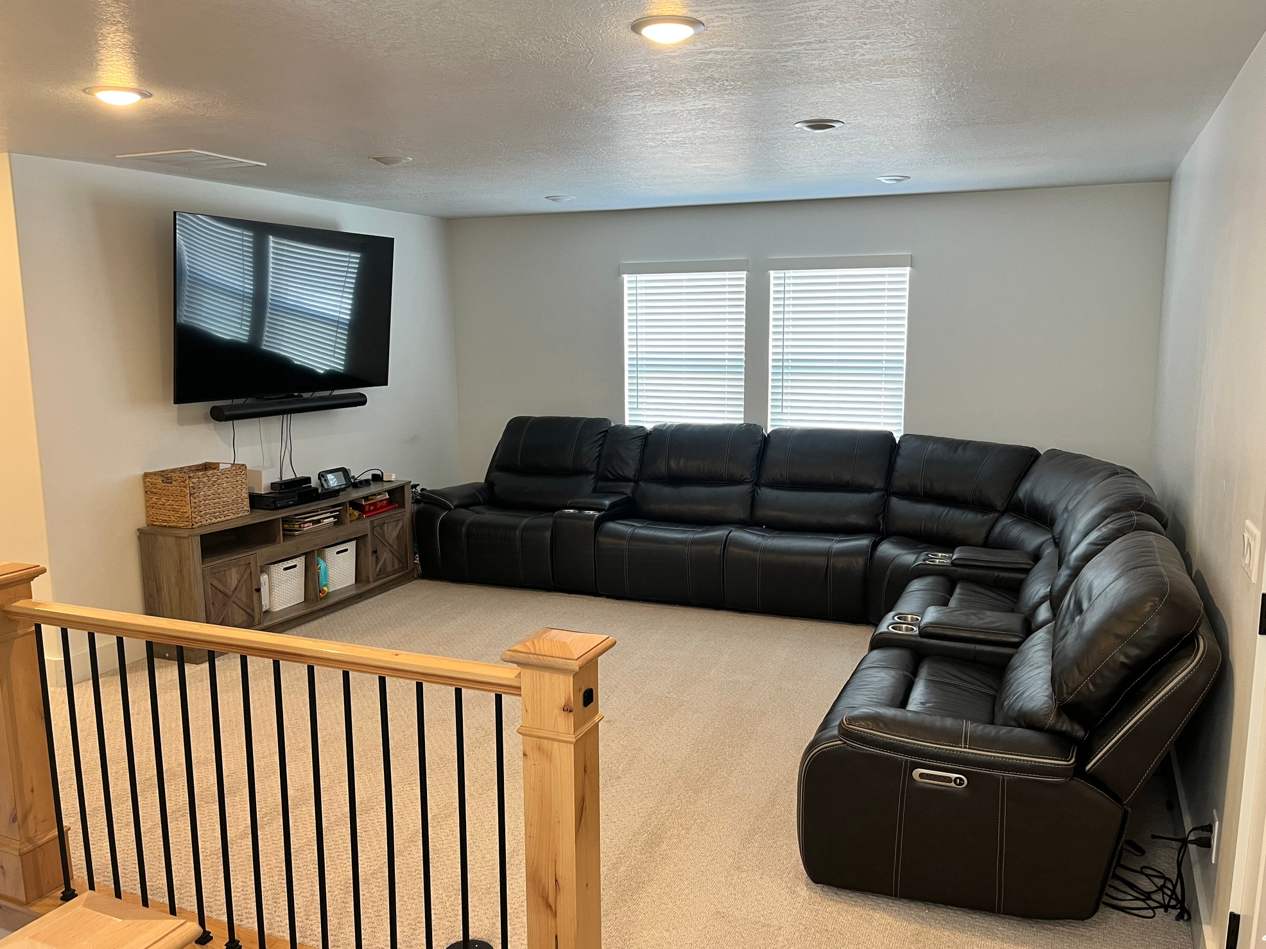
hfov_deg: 65.3
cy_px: 477
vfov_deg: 51.4
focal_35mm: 27
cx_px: 652
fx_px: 987
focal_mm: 5.1
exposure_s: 1/60
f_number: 1.6
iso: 100
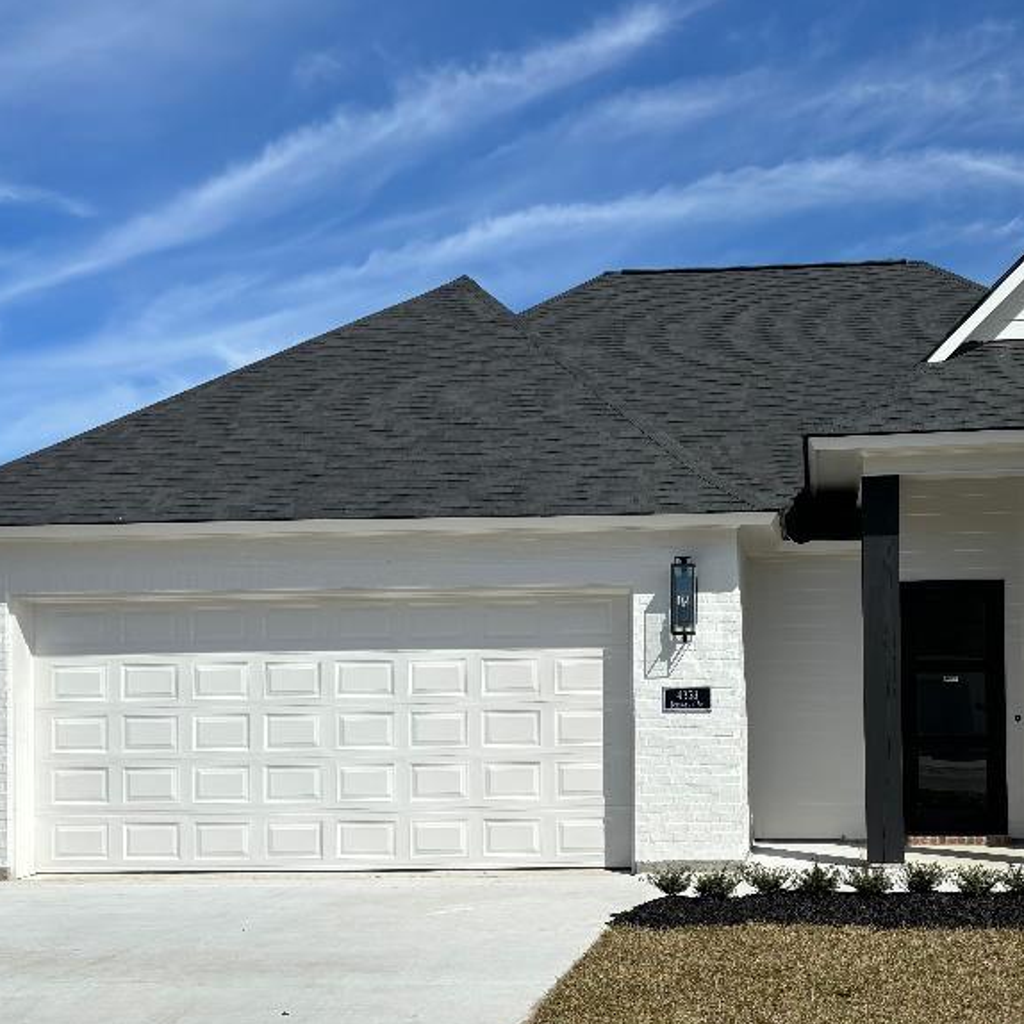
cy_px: 674
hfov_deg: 40.1
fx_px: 1372
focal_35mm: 41
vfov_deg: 40.5
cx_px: 726
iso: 50
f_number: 1.6
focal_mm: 5.96
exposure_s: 1/5952
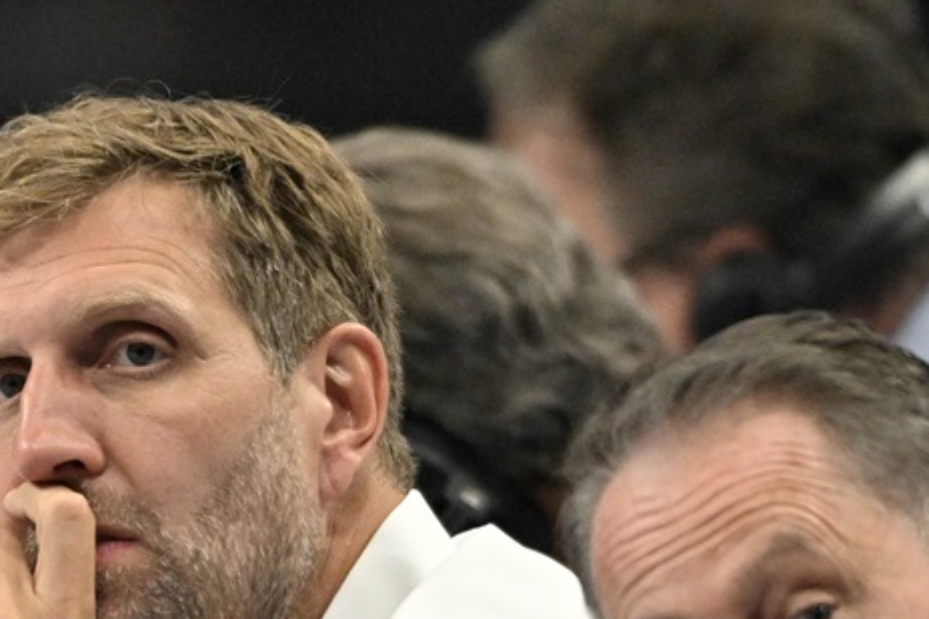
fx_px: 30000
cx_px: 148
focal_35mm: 1163
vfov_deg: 1.2
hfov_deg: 1.8
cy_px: 774
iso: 3200
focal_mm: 300
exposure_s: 1/2000
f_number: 3.2
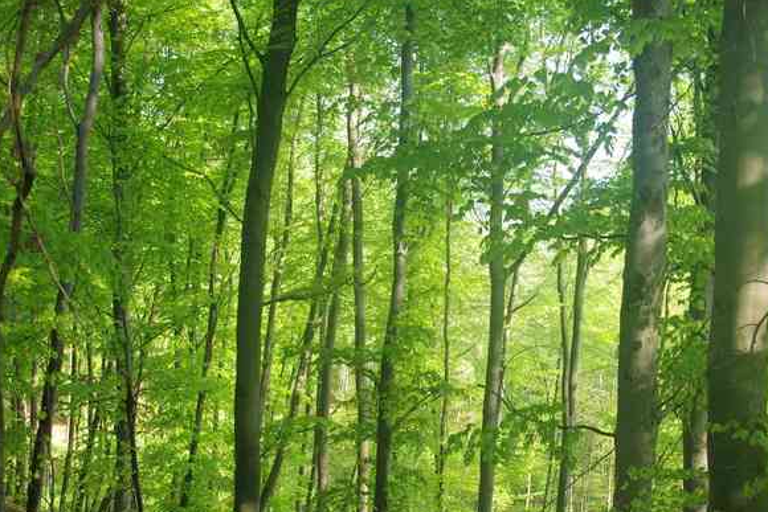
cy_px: 407
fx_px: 1323
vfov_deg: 21.7
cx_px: 360
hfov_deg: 32.4
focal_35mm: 62
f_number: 5.6
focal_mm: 24
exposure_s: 1/50
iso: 400
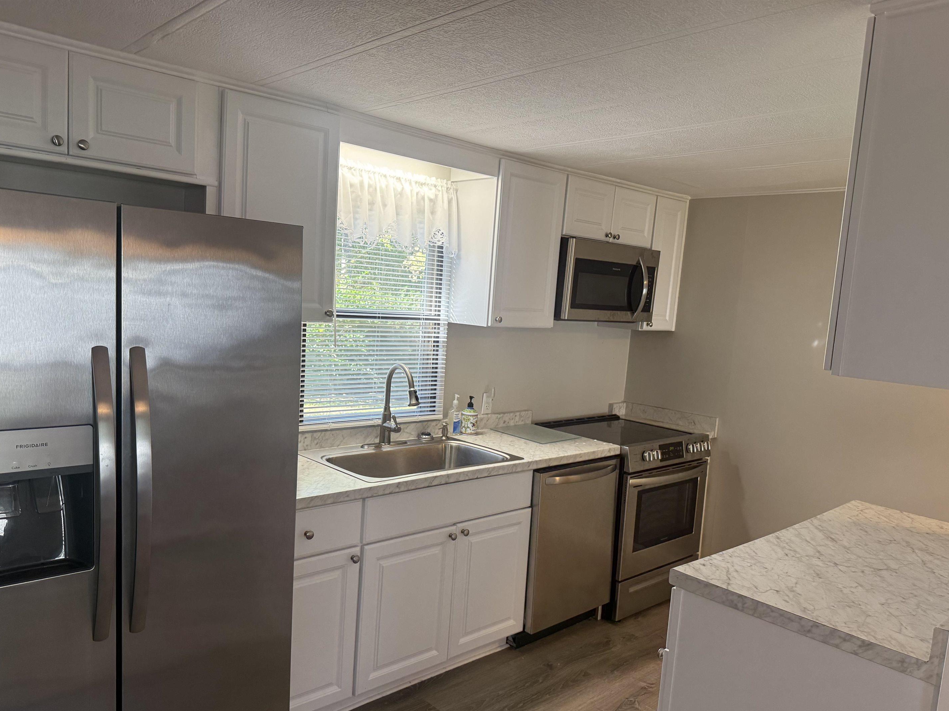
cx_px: 475
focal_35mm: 26
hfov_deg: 67.3
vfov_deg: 53.0
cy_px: 384
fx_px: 713
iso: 200
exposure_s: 1/120
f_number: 1.78
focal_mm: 6.76
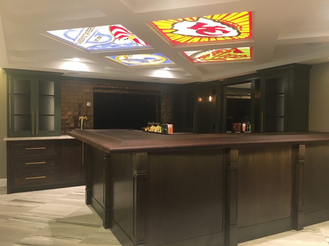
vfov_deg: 48.2
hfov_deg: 61.7
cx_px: 164
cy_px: 123
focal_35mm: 29
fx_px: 276
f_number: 2.2
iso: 200
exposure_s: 1/30
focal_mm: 4.15
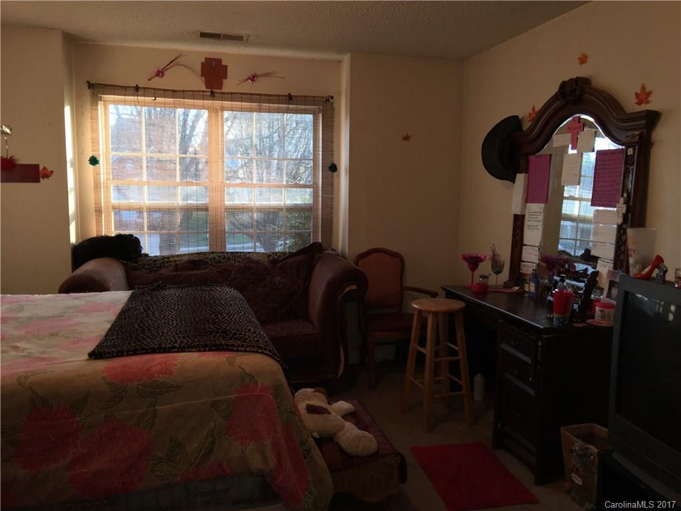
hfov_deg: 61.7
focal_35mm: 29
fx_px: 571
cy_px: 256
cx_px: 340
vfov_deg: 48.2
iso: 25
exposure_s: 1/48
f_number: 2.2
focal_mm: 4.15
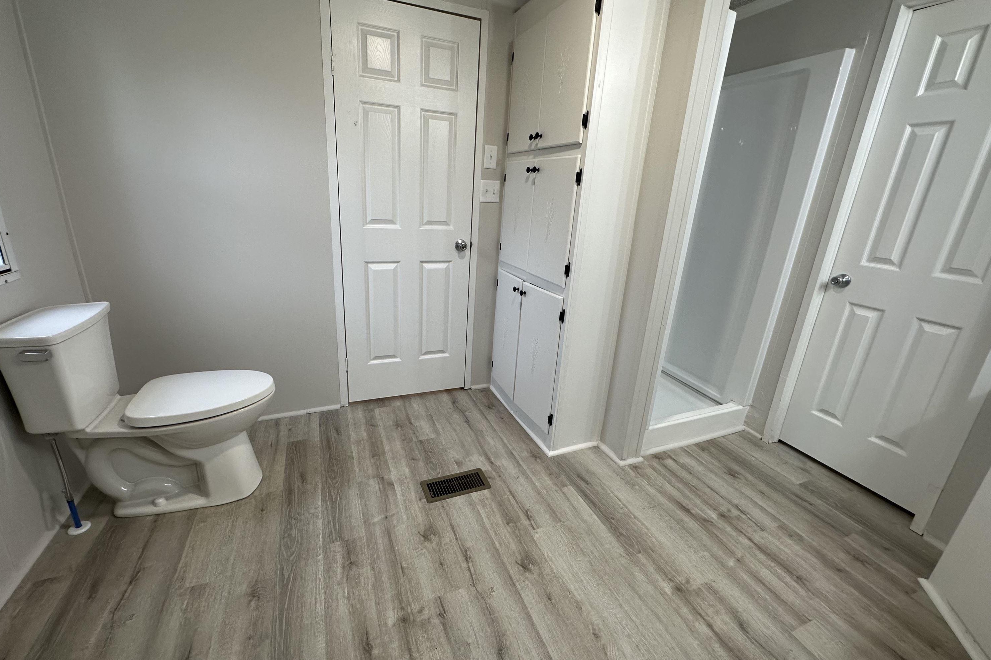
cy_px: 318
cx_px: 486
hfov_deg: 100.4
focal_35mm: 15
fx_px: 413
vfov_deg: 77.3
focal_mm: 2.22
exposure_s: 1/120
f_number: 2.2
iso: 160
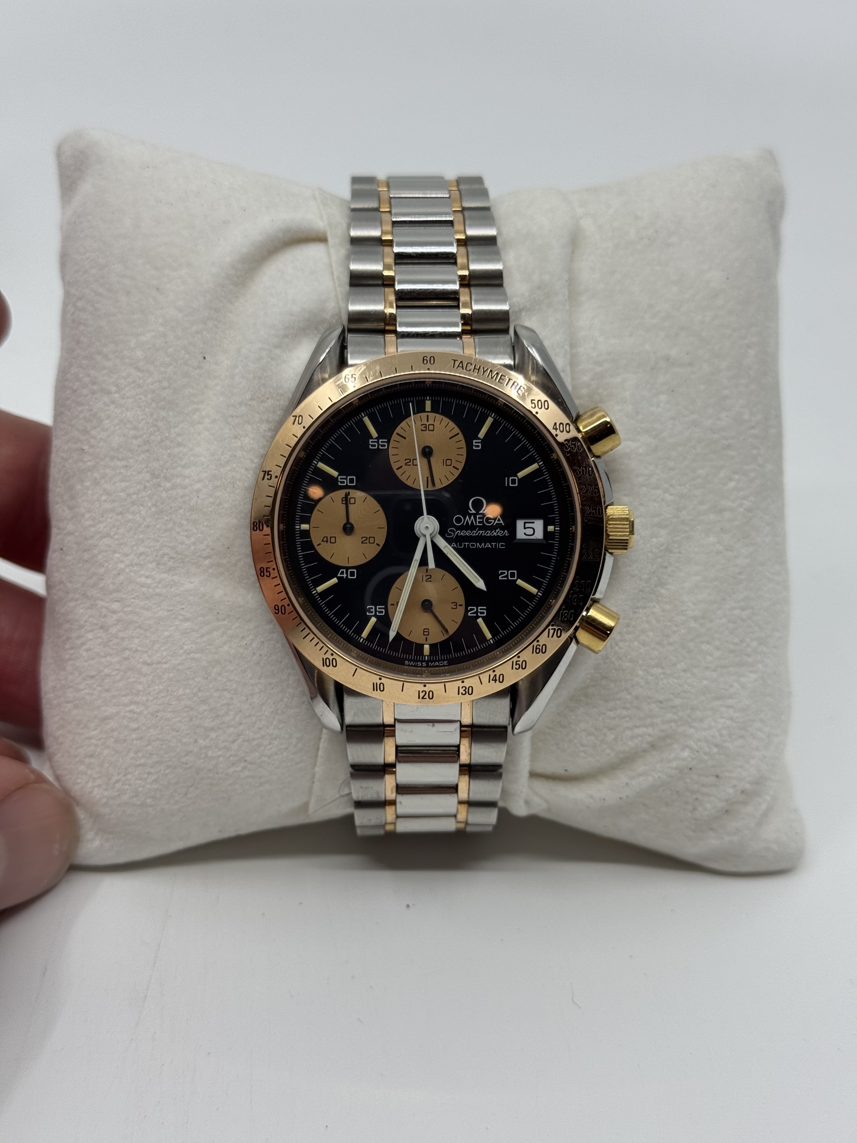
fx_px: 1584
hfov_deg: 30.3
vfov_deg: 39.7
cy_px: 572
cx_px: 428
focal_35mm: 48
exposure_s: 1/358
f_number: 1.78
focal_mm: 6.76
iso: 64
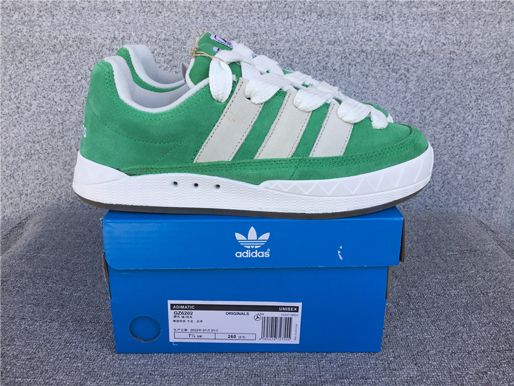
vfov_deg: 45.4
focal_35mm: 31
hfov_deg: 58.4
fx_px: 460
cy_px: 193
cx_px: 257
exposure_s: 1/324
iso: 25
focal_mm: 3.3
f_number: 2.4
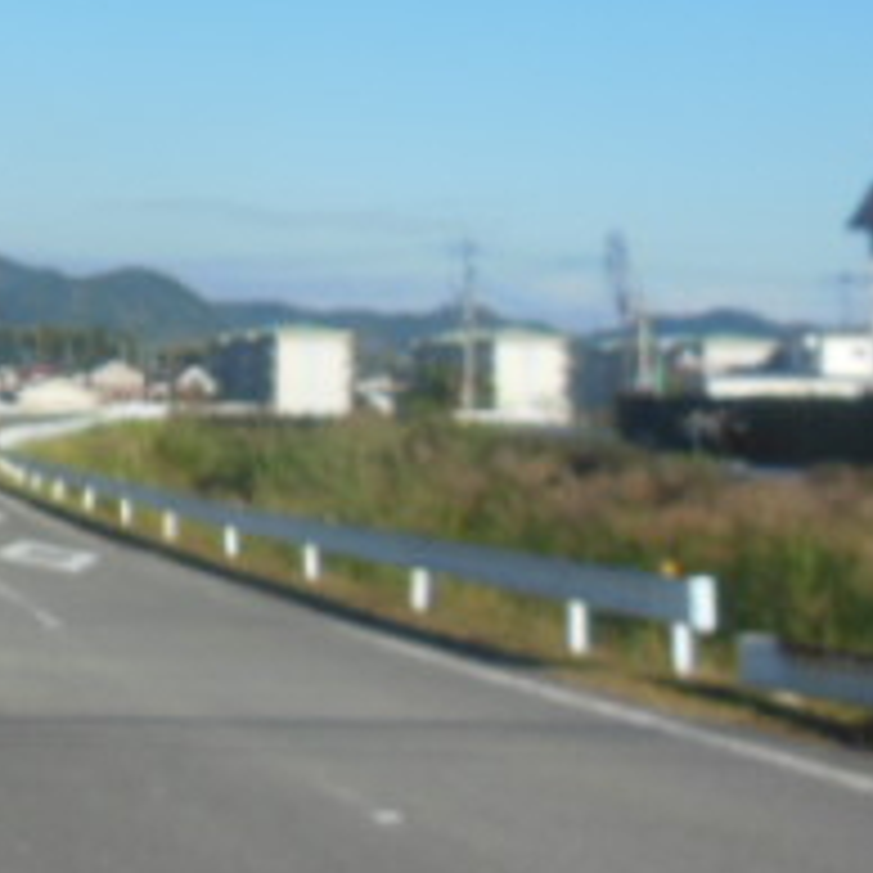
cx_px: -180
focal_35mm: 73
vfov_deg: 23.4
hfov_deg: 21.9
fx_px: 2083
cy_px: 212
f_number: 3.5
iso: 125
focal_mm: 4.5
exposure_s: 1/1000
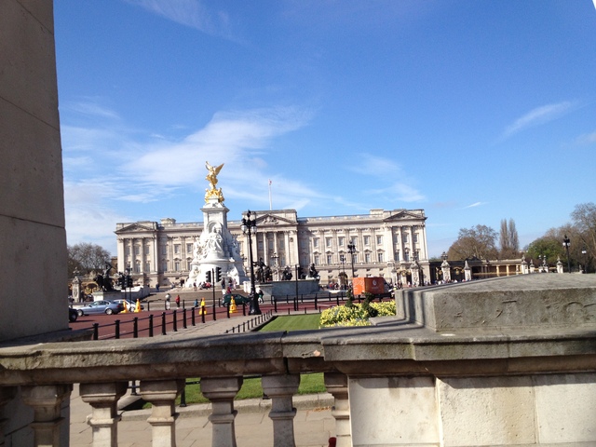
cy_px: 224
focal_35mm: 35
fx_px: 603
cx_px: 298
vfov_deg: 40.7
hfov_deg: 52.6
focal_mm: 4.28
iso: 50
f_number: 2.4
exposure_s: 1/1905
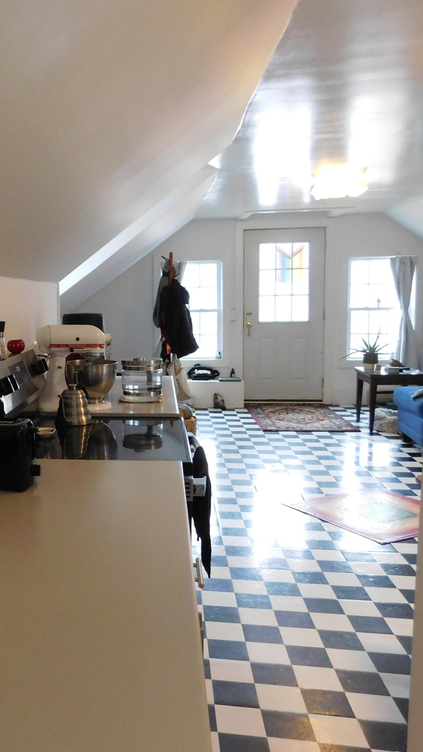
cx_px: 22
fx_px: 678
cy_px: 374
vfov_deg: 58.0
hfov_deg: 32.5
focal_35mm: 34
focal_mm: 4
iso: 360
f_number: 3
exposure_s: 1/30
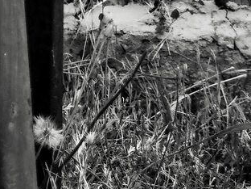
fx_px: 2792
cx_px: -672
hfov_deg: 4.8
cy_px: -328
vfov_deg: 3.8
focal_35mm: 385
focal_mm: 25
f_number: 1.4
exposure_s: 1/800
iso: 100
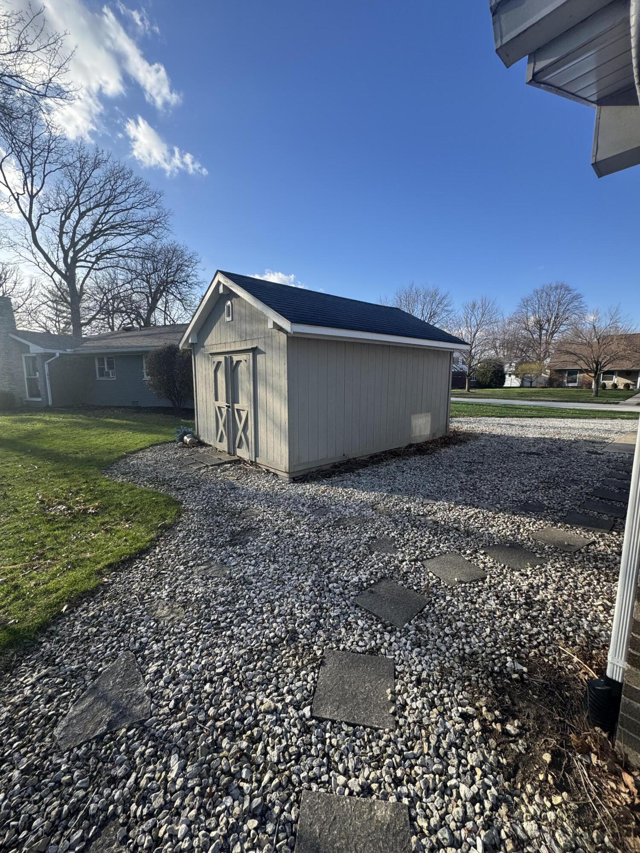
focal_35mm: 14
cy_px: 426
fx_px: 345
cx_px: 320
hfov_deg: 85.7
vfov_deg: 102.1
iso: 40
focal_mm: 2.22
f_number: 2.2
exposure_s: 1/600
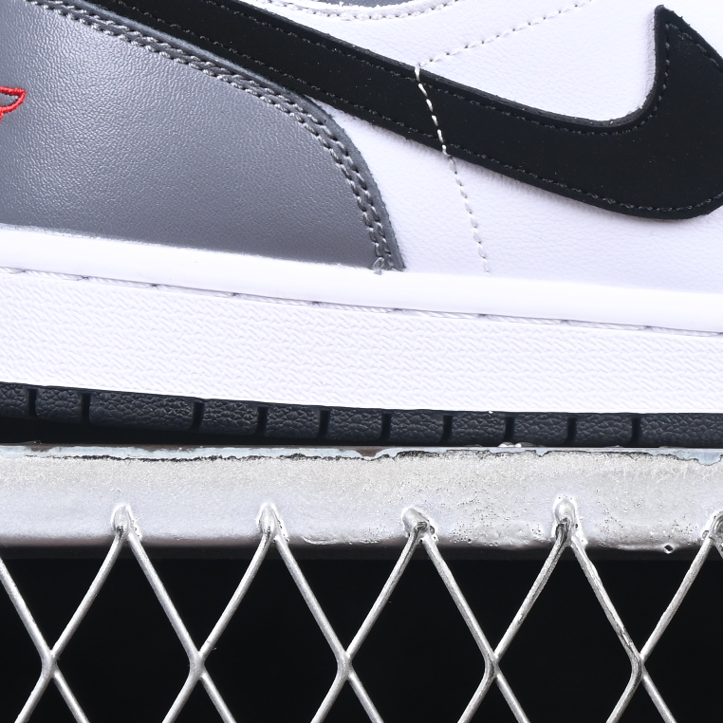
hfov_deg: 7.5
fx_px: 5506
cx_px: 750
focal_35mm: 233
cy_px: -100
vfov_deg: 7.5
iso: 160
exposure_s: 1/60
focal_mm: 50
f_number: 6.3
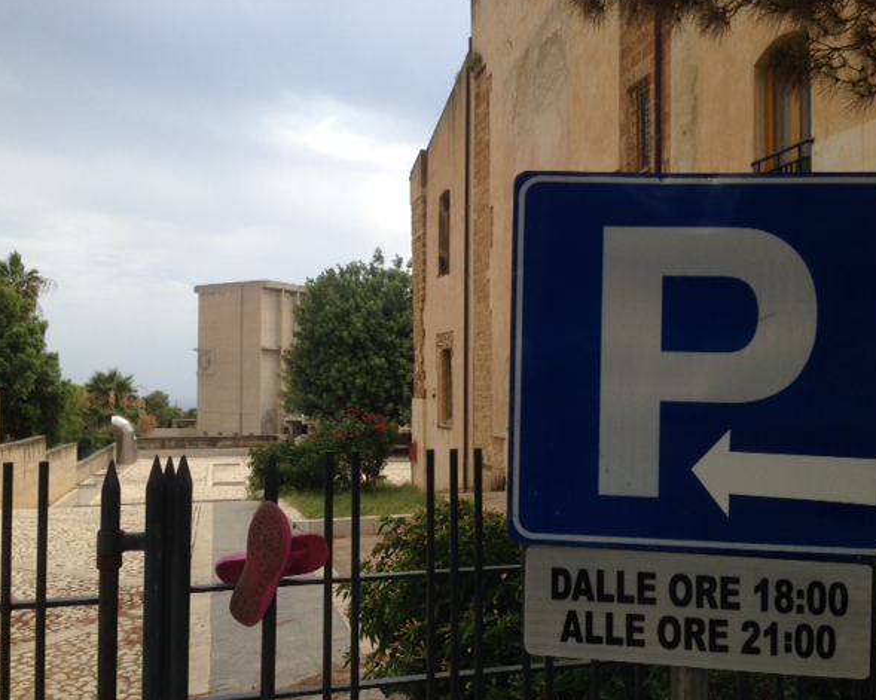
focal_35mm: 35
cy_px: 348
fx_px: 907
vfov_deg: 42.2
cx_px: 446
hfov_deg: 51.5
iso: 50
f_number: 2.4
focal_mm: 4.12
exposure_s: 1/1261
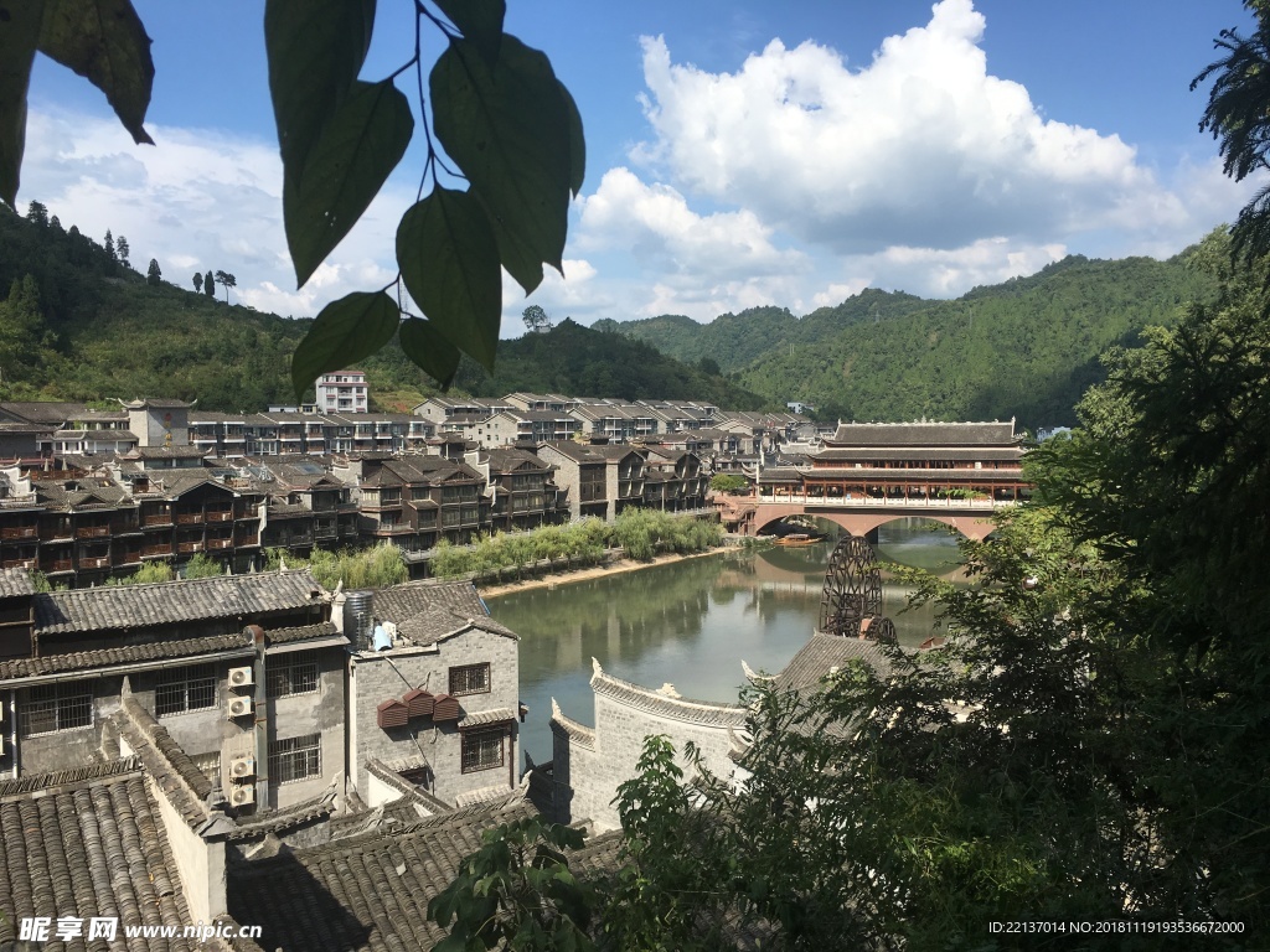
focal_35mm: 29
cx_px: 635
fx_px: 1064
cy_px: 476
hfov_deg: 61.7
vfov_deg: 48.2
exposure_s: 1/1637
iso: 25
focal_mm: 4.15
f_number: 2.2
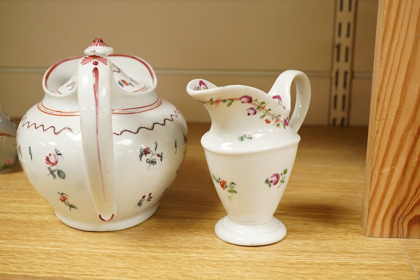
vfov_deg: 29.9
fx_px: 525
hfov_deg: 43.6
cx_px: 210
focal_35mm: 45
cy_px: 140
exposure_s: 1/125
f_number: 9
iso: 2000
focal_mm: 30
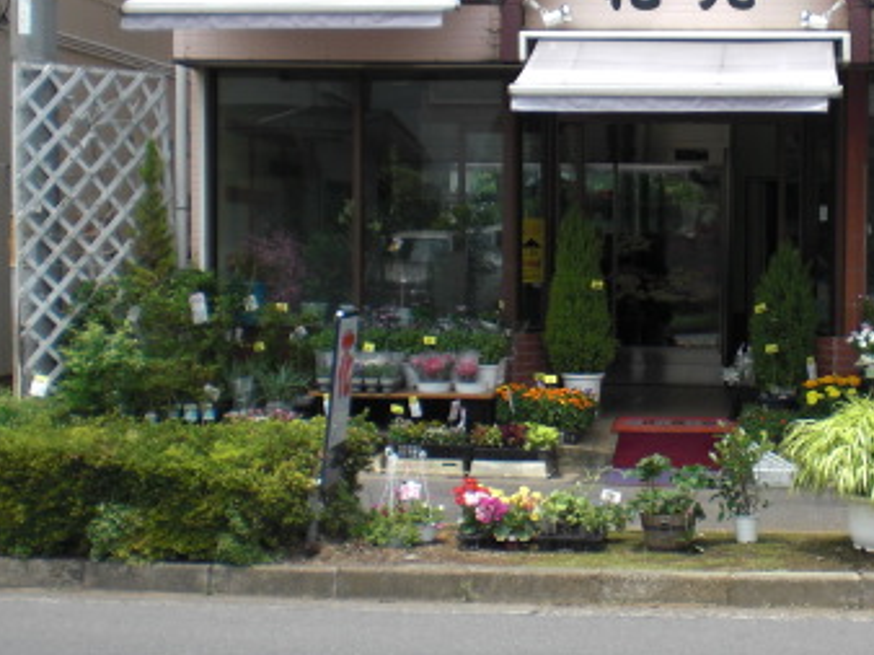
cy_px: 334
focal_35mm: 72
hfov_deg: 26.5
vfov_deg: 20.4
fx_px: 1817
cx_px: 703
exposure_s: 1/500
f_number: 3.1
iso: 64
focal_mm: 6.3
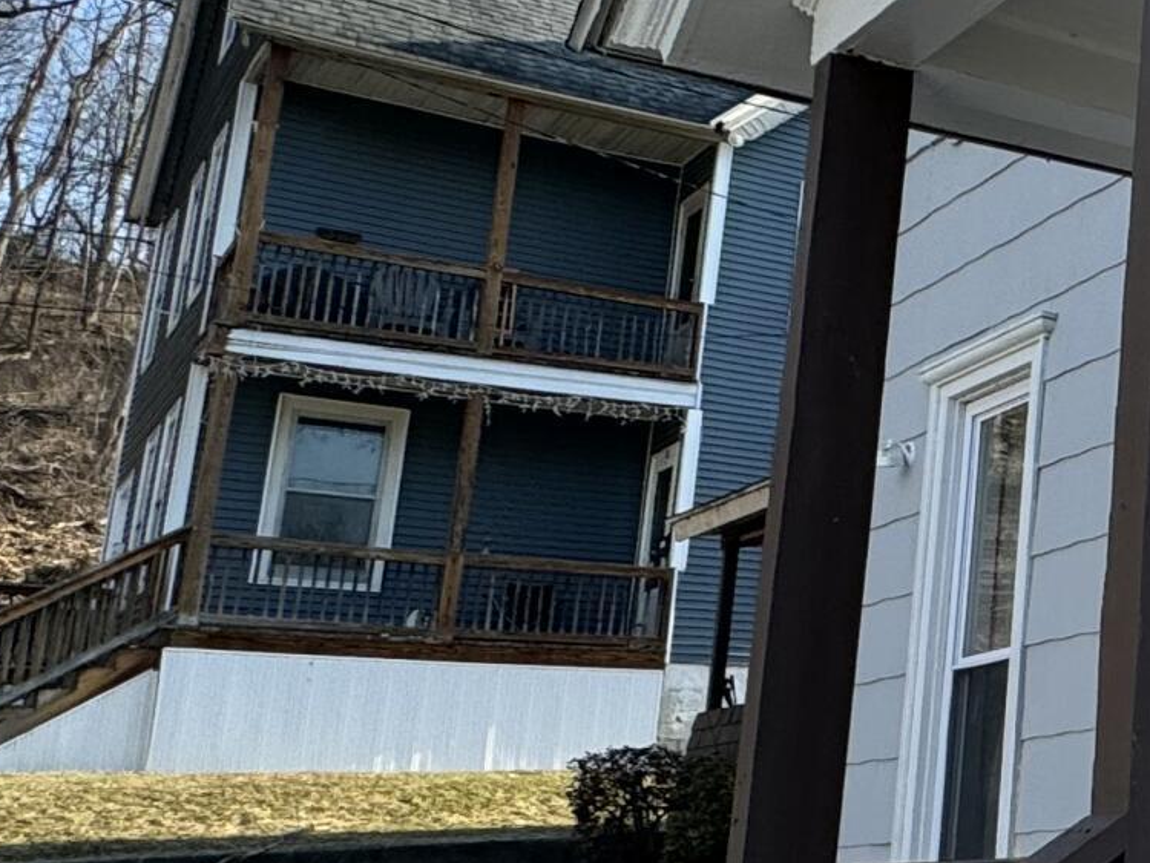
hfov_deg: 24.4
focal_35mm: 56
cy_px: 458
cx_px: 1835
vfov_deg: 26.1
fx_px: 1861
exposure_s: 1/707
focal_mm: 2.22
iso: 40
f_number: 2.2
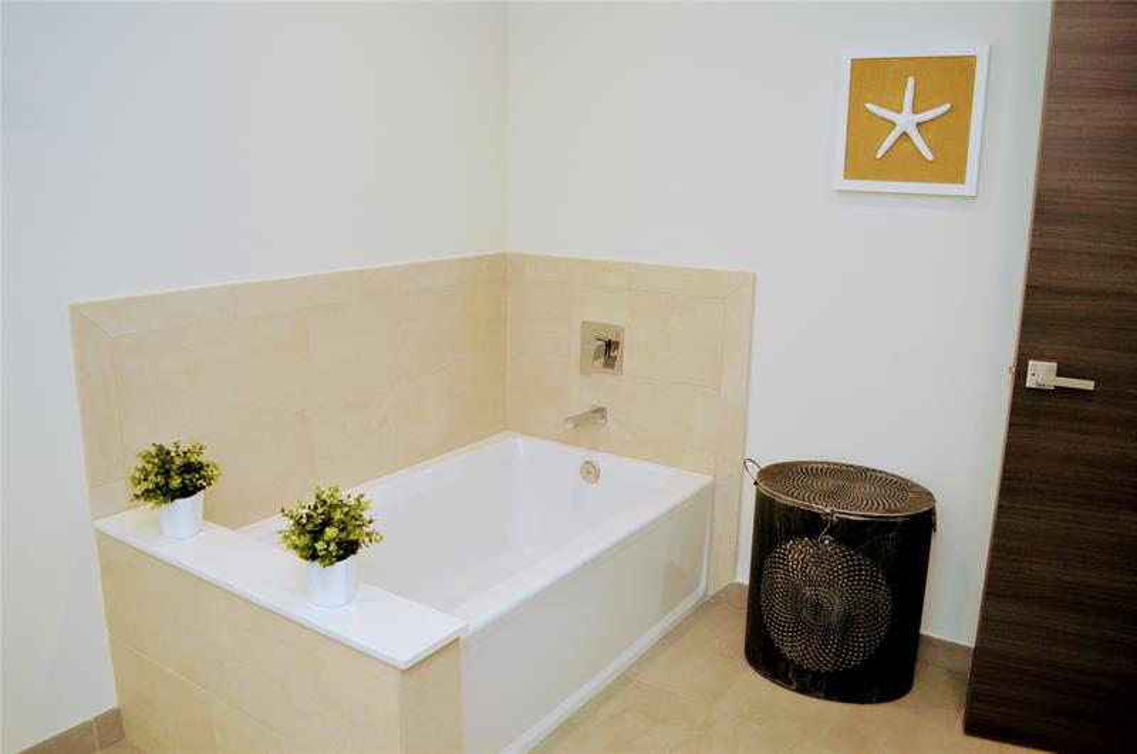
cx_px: 568
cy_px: 377
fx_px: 852
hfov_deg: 67.5
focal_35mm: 27
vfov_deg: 47.8
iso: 400
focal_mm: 18
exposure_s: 1/60
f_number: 4
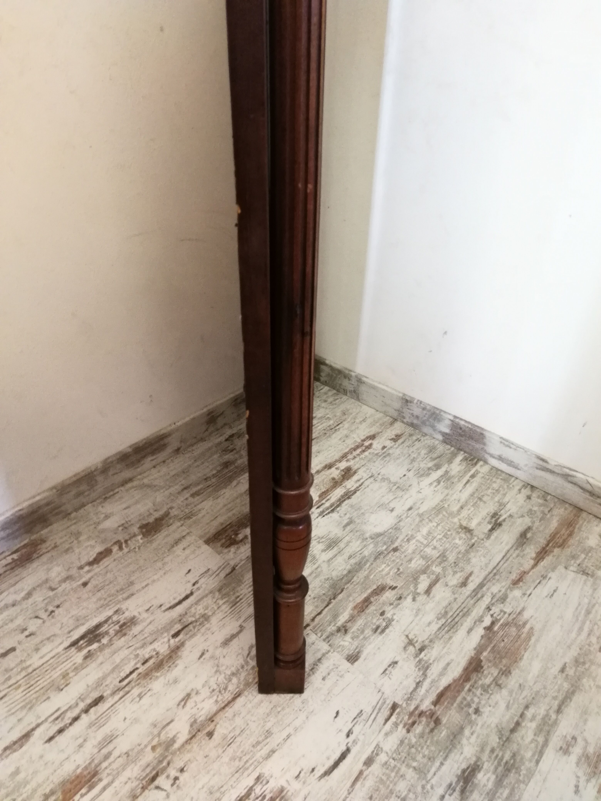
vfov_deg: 71.6
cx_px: 300
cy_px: 400
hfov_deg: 56.8
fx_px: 556
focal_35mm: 24
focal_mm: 2.38
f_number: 2.2
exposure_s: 1/33.3
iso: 100
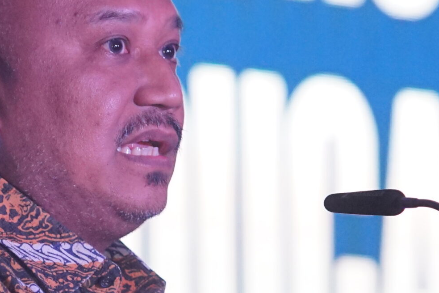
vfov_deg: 2.5
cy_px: 207
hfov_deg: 3.8
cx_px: 155
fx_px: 6669
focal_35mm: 547
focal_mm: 140
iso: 2000
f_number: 4
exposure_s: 1/200
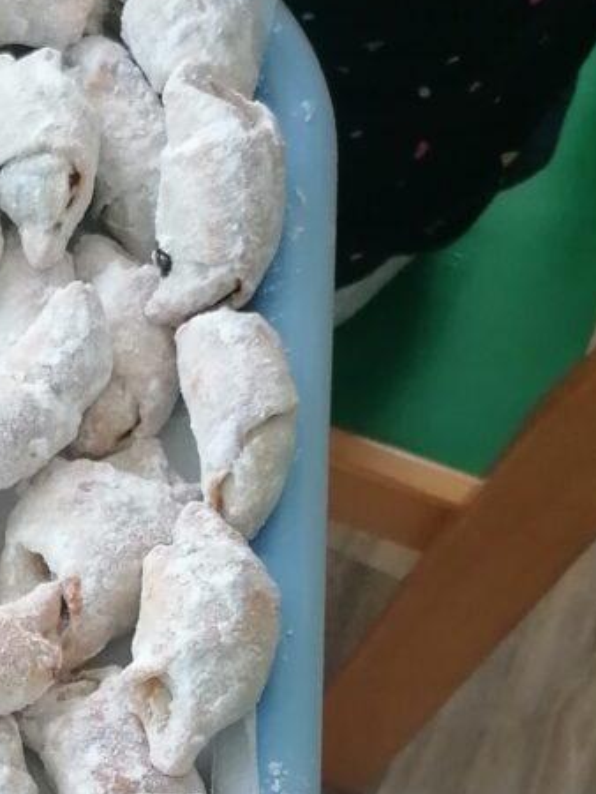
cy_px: 828
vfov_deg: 19.7
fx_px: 2202
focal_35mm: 96
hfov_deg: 14.6
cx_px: -240
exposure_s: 1/100
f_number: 1.8
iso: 200
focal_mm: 4.75
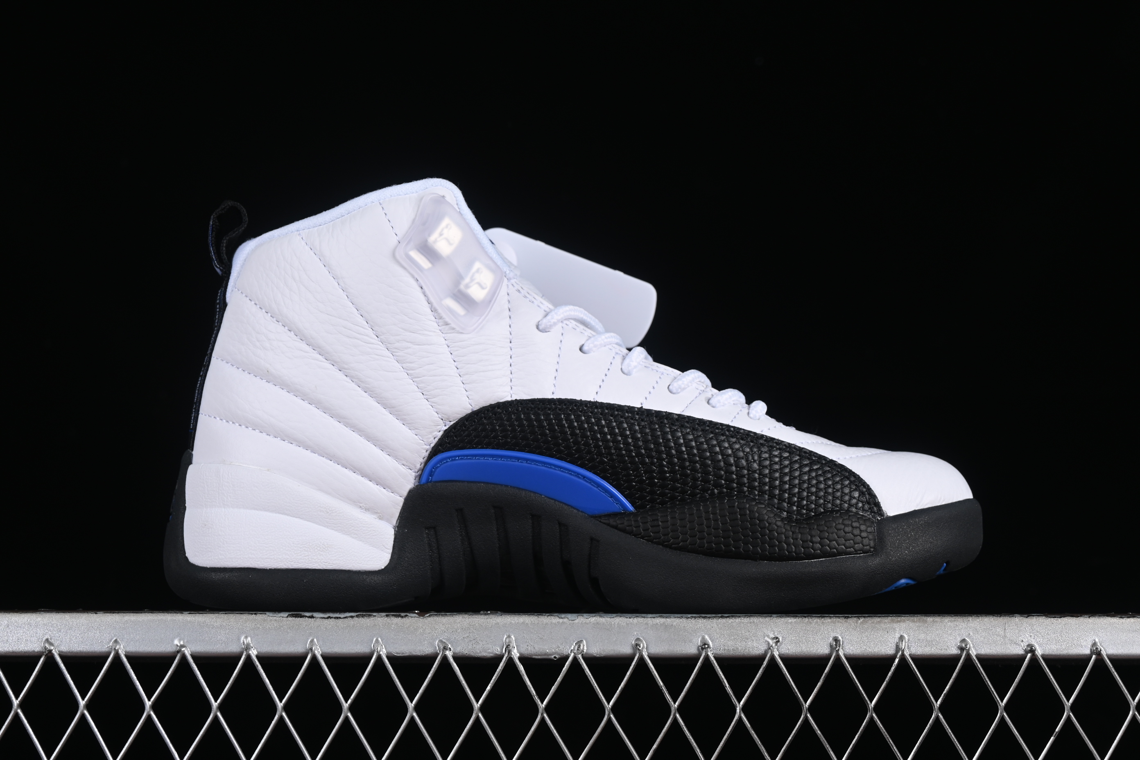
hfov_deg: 27.0
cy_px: 380
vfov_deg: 18.2
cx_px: 570
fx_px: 2375
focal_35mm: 75
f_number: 8
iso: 160
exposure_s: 1/80
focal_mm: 50
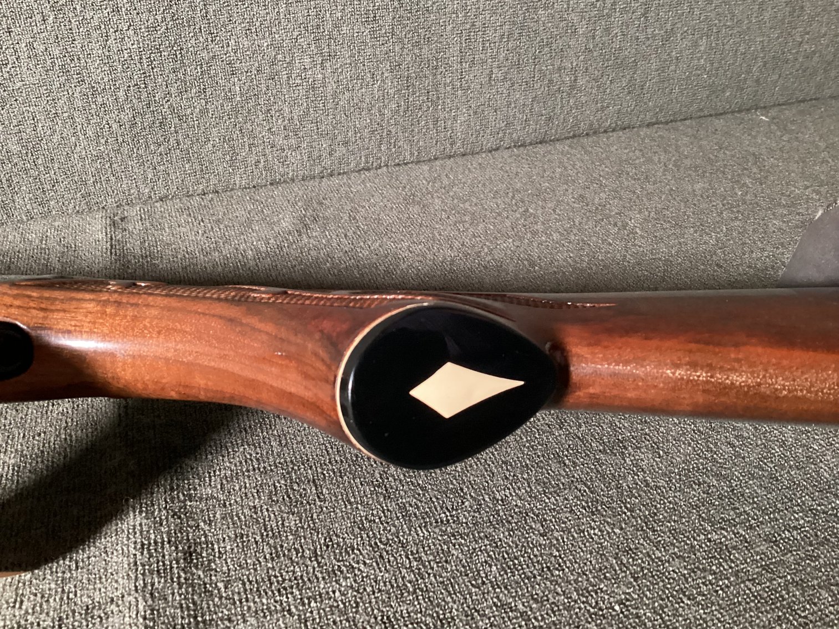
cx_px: 420
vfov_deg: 45.4
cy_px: 314
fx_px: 751
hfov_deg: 58.3
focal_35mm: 31
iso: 640
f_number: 2.4
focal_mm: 3.3
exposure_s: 1/24
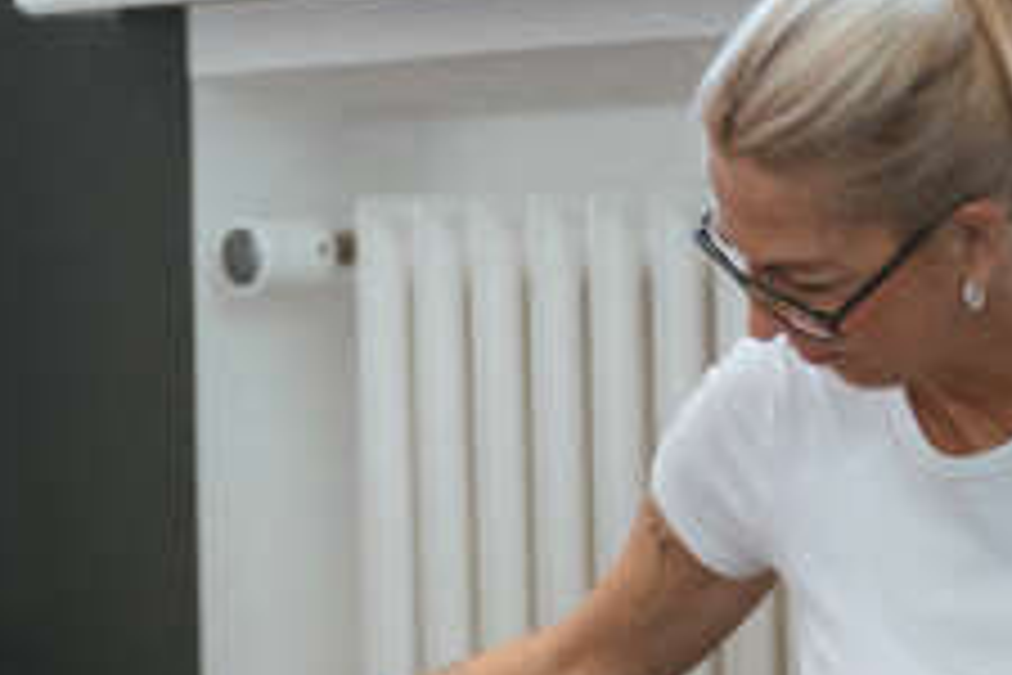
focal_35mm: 160
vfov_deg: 8.5
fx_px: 4497
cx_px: 378
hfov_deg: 12.8
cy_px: 626
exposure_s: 1/200
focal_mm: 50
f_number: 1.6
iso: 1600
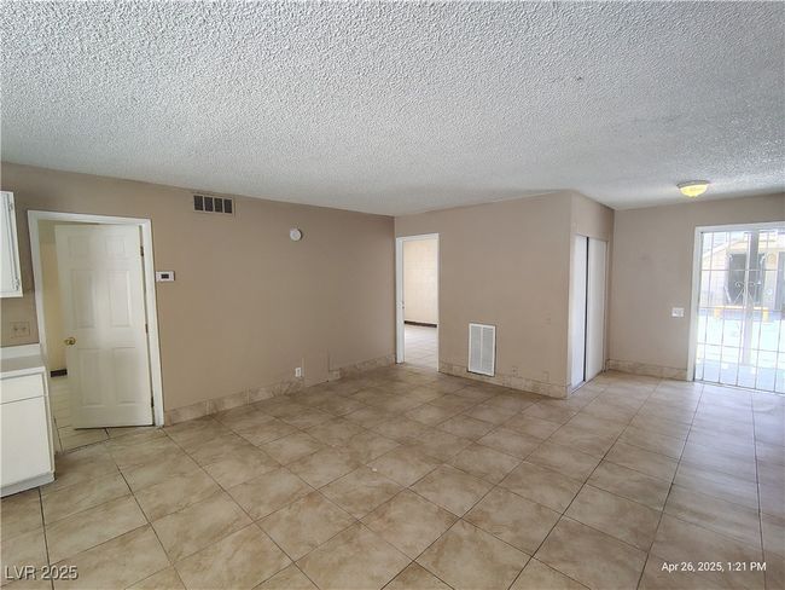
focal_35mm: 16
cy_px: 295
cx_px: 392
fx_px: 363
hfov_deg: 94.5
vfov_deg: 78.1
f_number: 2.2
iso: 302
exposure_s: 1/60
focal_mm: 2.13
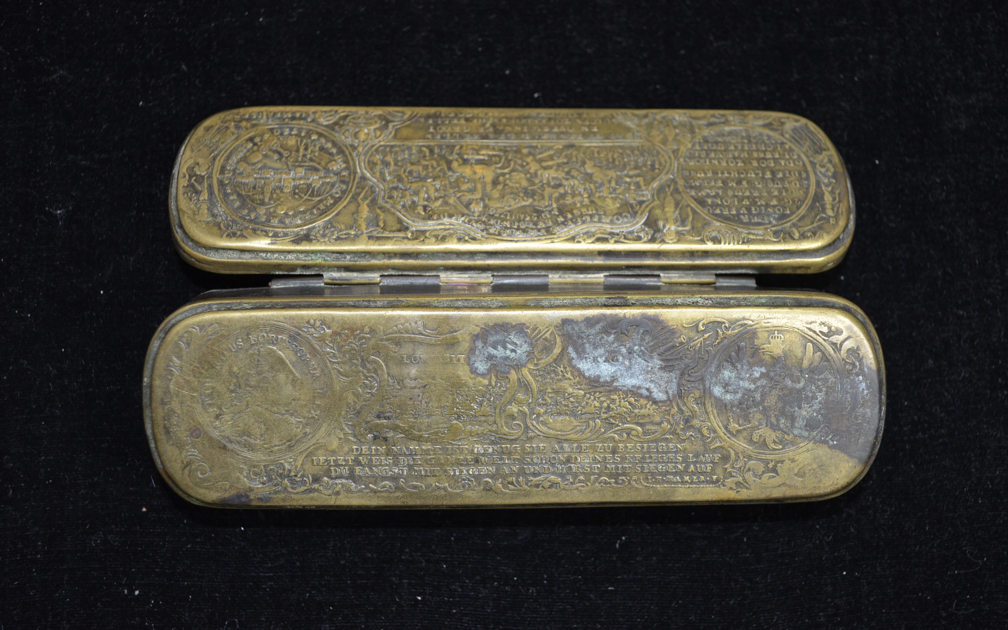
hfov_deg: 41.1
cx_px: 503
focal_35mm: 49
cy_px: 328
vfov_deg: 26.3
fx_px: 1346
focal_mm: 32
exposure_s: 1/60
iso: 1250
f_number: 4.8
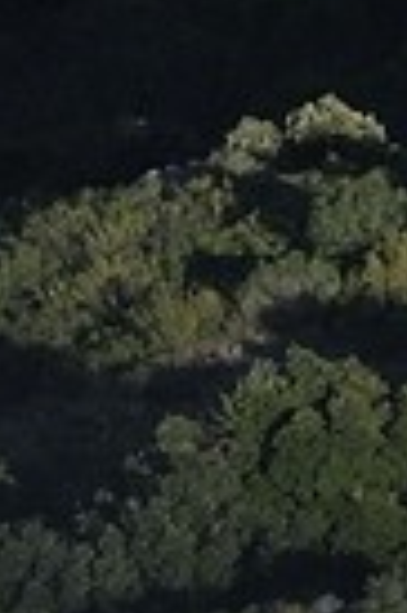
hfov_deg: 0.9
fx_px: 26860
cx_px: 3278
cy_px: -1432
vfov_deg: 1.3
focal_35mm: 1580
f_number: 9
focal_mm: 135
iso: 400
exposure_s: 1/1000
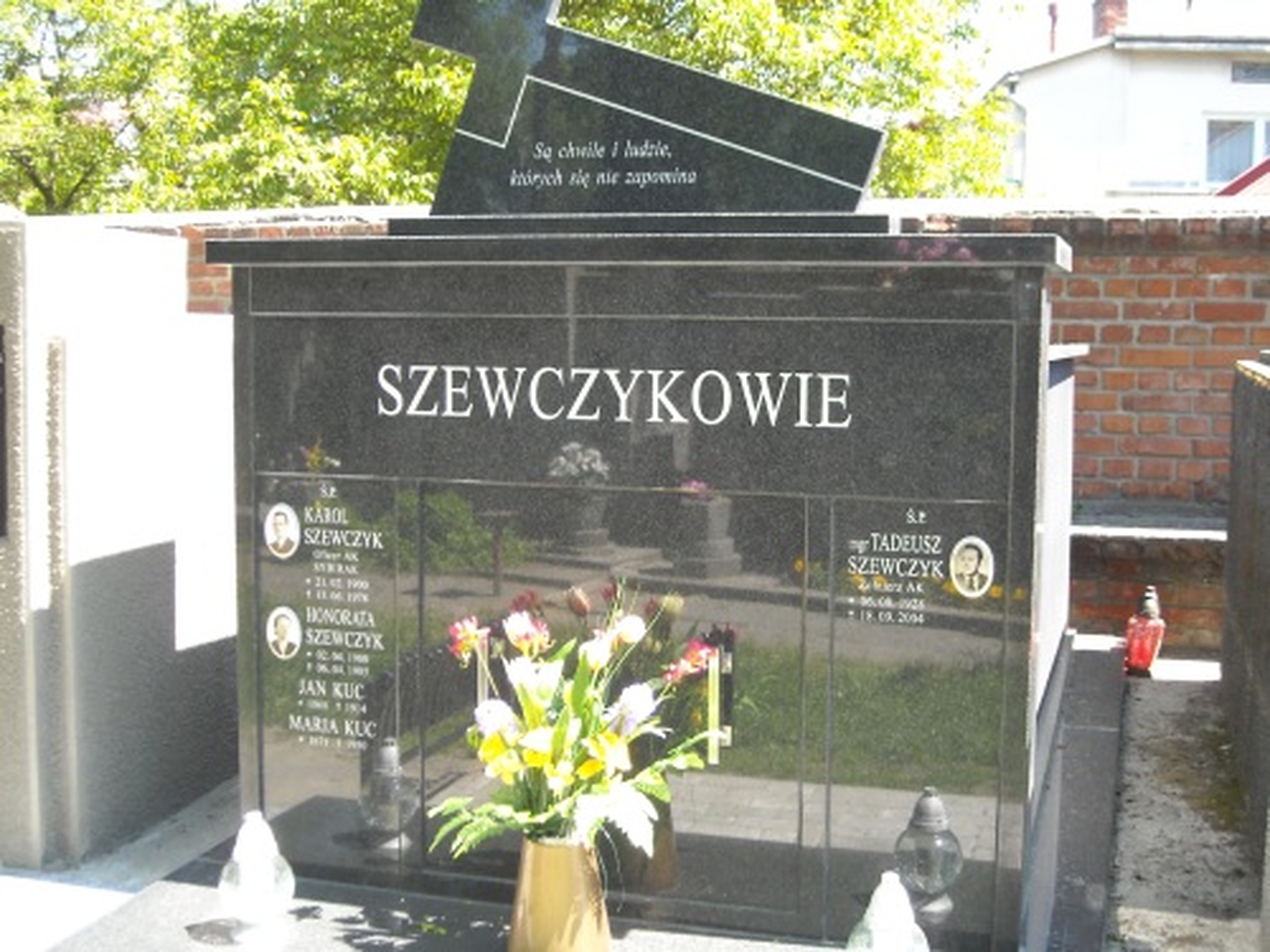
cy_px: 476
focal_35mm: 49
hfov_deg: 38.9
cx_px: 635
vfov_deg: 29.7
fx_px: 1798
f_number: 3.2
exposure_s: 1/91
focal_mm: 7.92
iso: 64
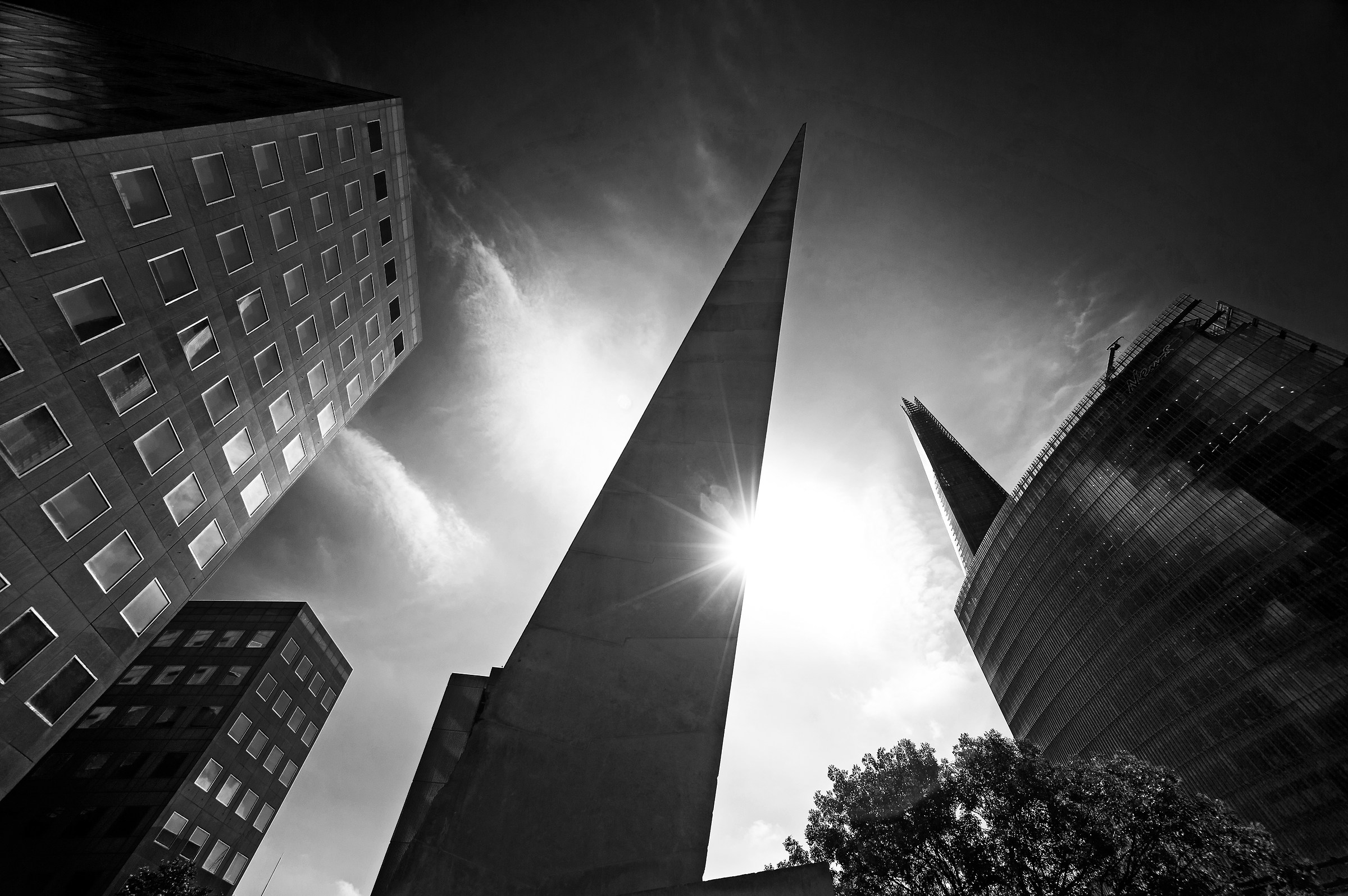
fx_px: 524
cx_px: 674
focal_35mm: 14
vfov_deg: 81.1
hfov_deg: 104.3
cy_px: 448
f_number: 8
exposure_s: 1/1600
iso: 200
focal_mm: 14
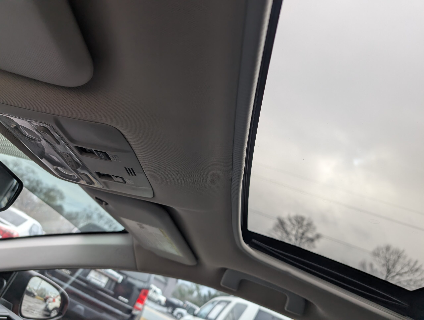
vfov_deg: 56.9
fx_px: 294
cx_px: 212
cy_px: 160
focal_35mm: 24
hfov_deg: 71.5
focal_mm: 6.9
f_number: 1.68
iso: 21
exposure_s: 1/143
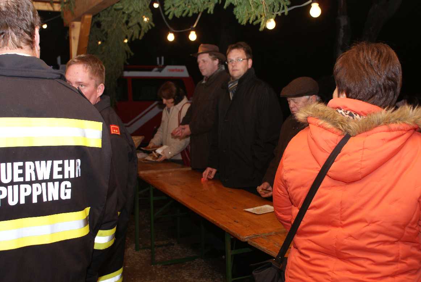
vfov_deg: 32.0
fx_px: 492
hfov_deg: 46.3
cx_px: 210
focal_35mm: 42
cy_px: 141
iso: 400
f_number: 5.6
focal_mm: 28
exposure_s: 1/60
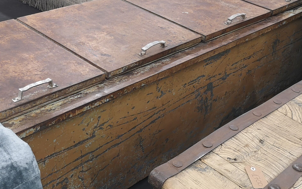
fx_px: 453
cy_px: 72
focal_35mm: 55
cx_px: 121
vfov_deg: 23.5
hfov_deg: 36.8
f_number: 1.8
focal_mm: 5.58
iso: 125
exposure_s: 1/50
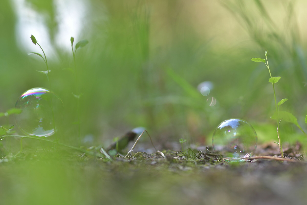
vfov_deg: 10.8
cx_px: 154
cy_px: 102
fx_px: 1083
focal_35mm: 127
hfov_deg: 16.1
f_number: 1.8
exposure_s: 1/320
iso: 100
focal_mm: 85
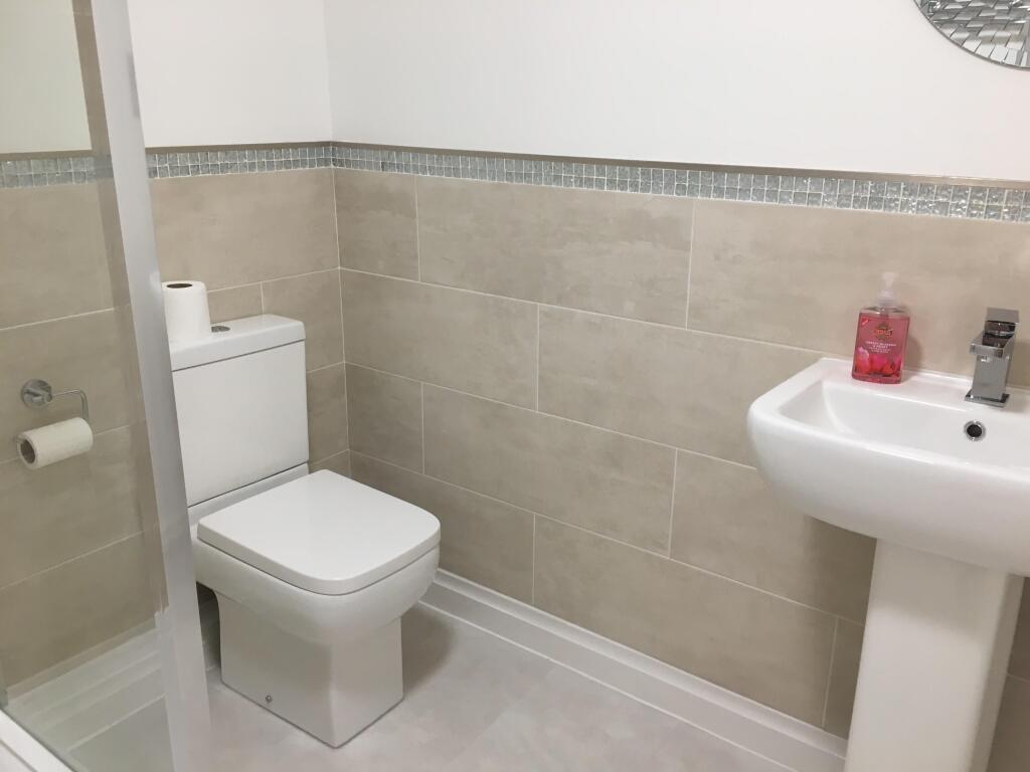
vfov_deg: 48.2
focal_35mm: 29
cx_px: 515
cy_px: 386
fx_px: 863
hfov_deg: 61.7
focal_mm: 4.15
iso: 64
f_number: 2.2
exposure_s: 1/33
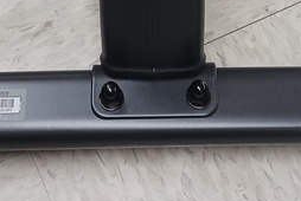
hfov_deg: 18.1
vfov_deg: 11.4
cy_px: -143
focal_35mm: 113
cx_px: 171
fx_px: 946
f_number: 1.8
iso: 200
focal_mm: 4
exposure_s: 1/40
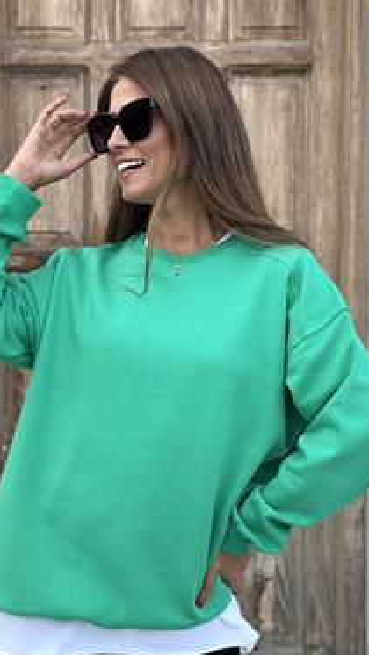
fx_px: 1234
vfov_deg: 29.7
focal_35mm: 71
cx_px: 163
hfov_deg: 17.0
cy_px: 328
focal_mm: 6.86
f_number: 1.78
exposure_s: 1/257
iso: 80
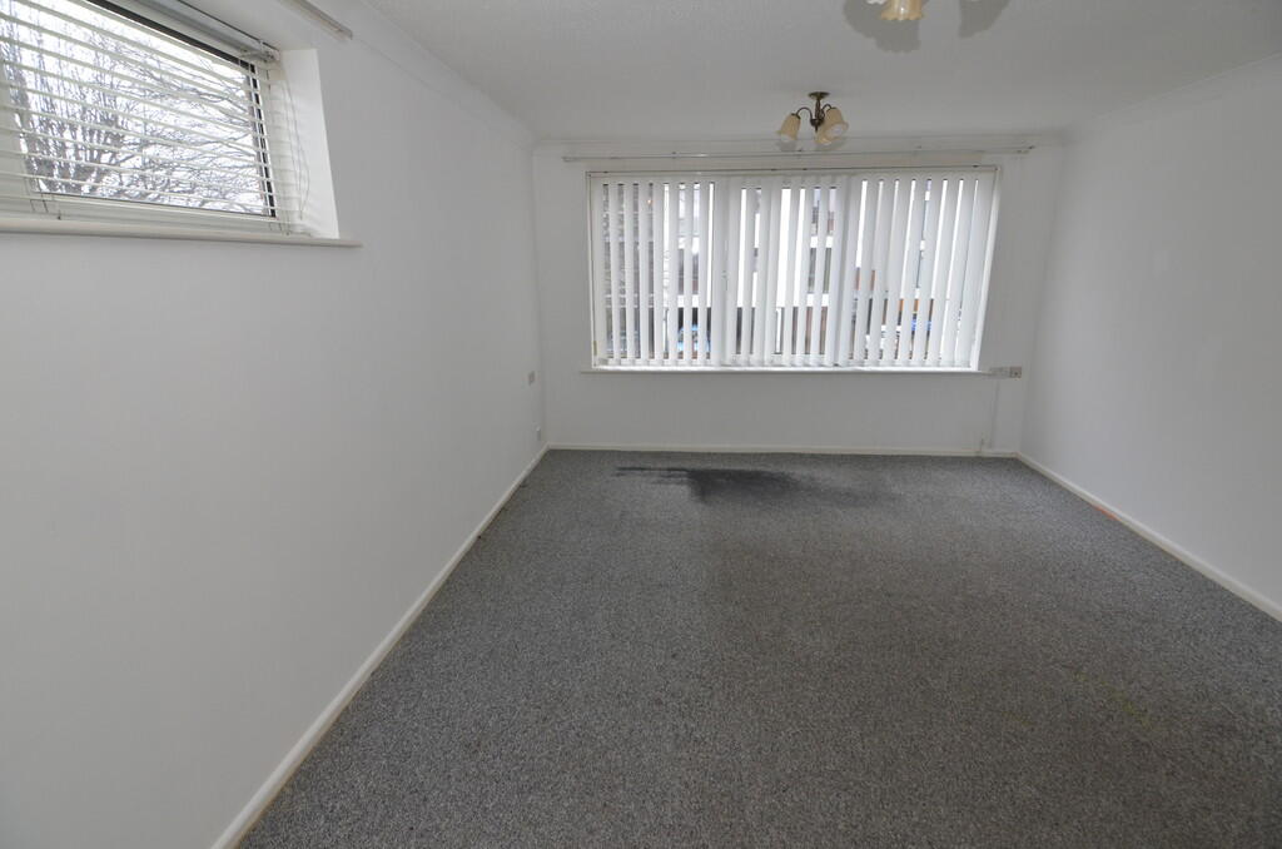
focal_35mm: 16
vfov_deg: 71.8
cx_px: 641
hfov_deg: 95.1
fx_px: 586
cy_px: 424
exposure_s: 1/60
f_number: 5
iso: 800
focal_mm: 11
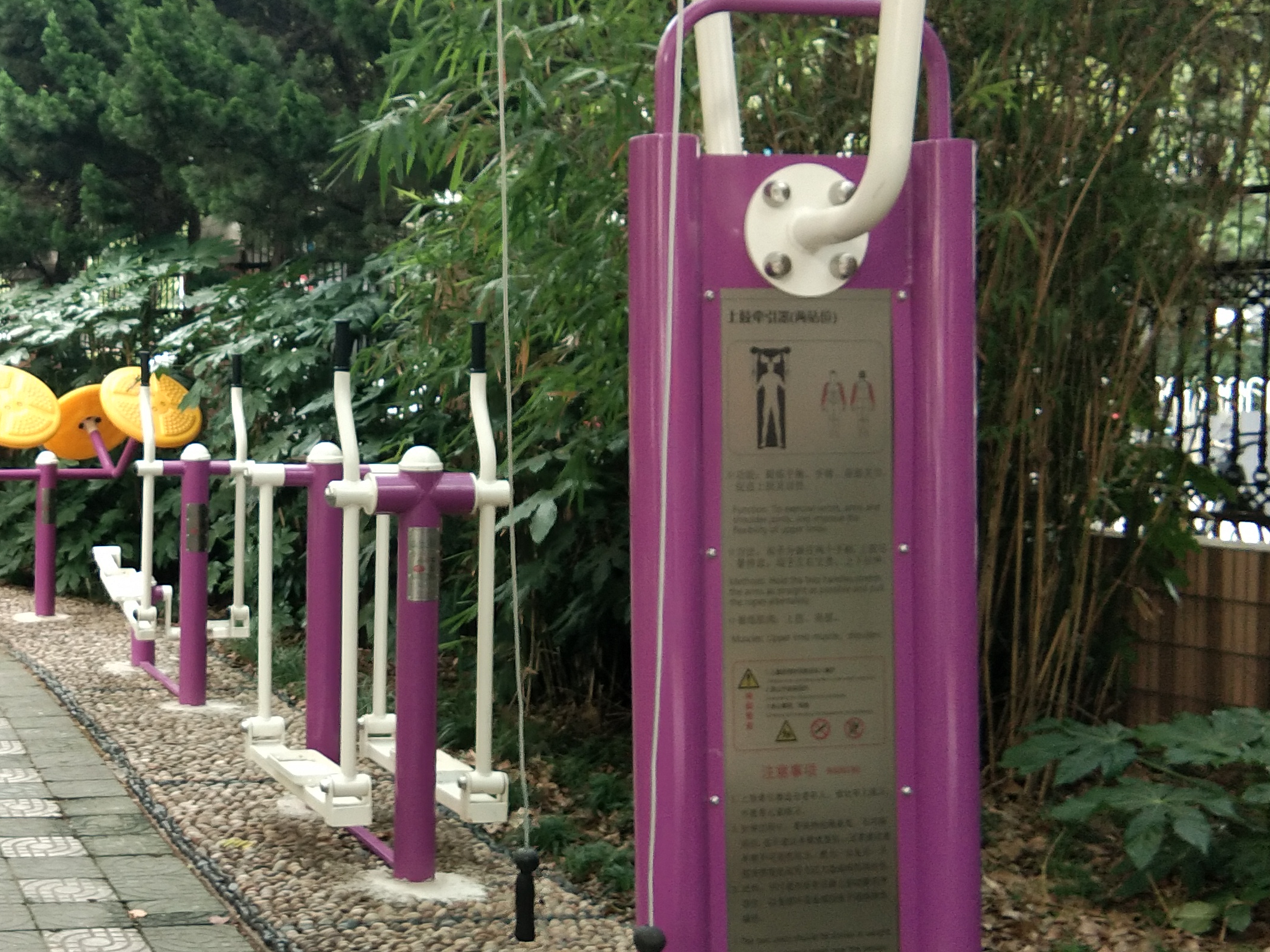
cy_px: 460
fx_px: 2238
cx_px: 233
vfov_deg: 24.0
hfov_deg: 30.8
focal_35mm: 61
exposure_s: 1/50
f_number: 2.2
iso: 160
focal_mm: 3.69
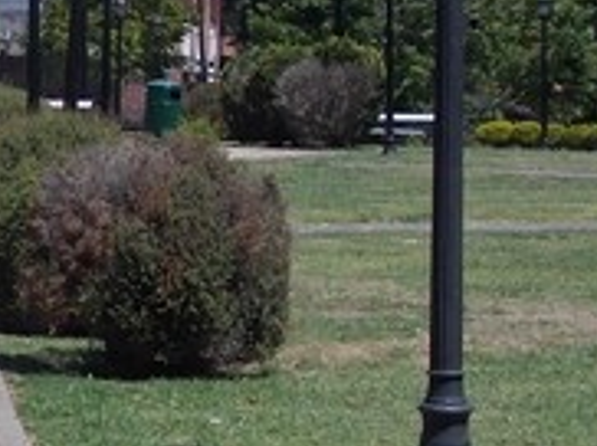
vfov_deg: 8.2
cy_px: 131
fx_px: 3117
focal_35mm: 181
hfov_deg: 10.5
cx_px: -305
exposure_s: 1/400
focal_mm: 6.1
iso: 80
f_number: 6.5
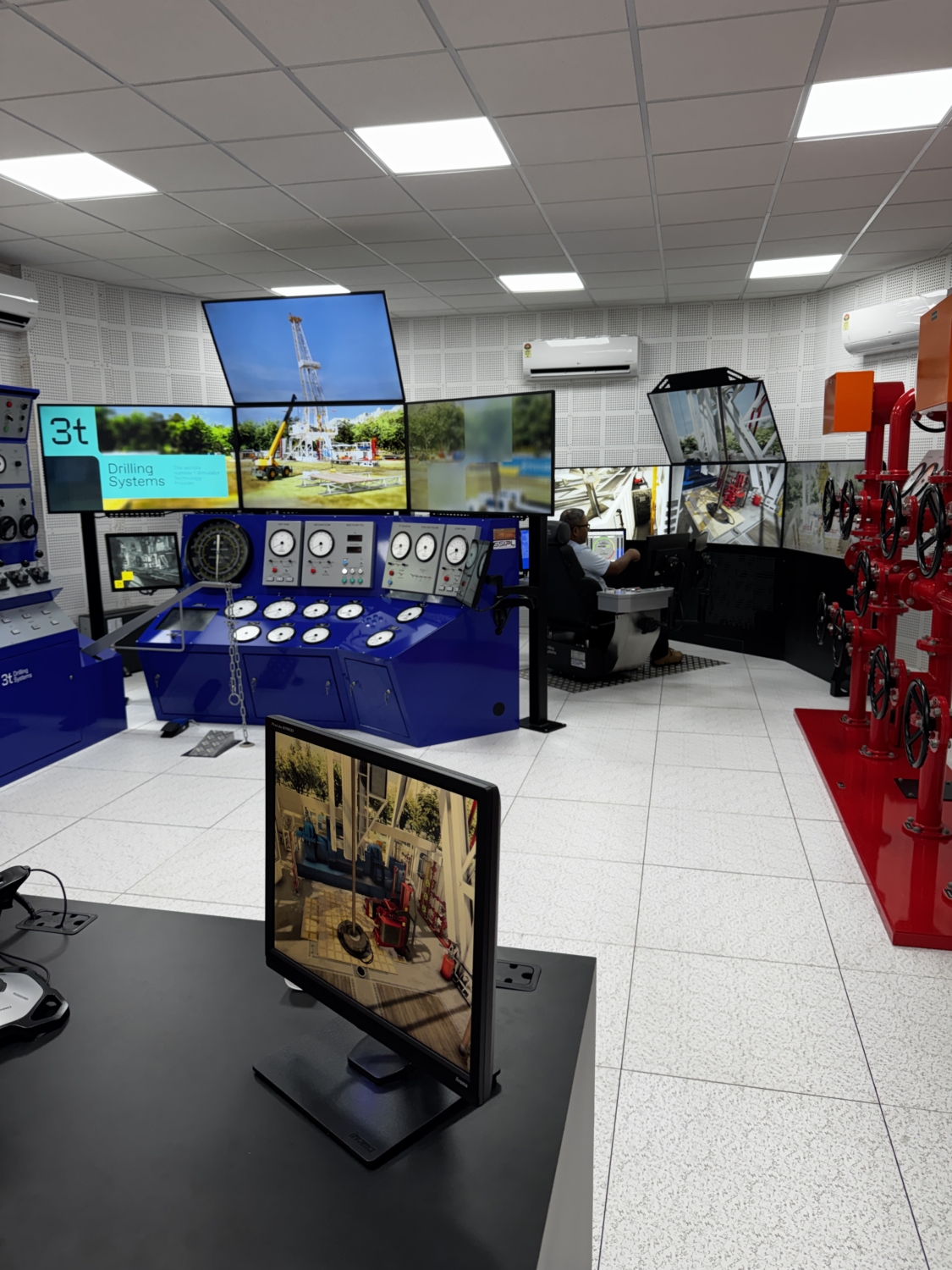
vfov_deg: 71.6
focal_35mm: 24
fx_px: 880
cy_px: 635
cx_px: 476
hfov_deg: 56.8
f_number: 1.78
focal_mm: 6.76
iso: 125
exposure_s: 1/100
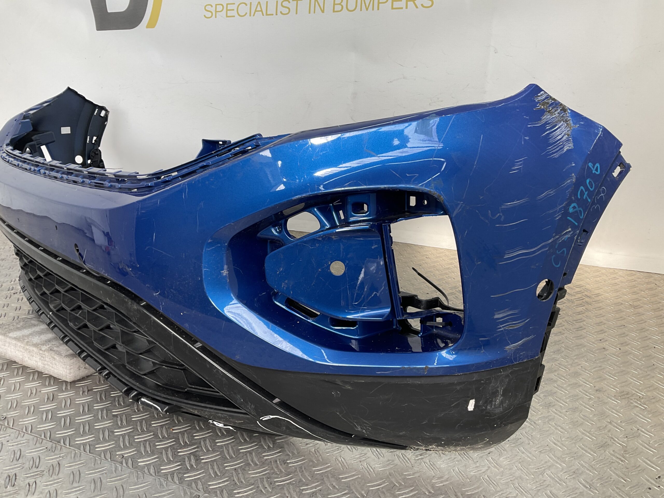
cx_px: 332
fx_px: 556
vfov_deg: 48.2
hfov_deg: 61.7
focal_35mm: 29
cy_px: 249
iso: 16
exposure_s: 1/122
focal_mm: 3
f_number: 1.8
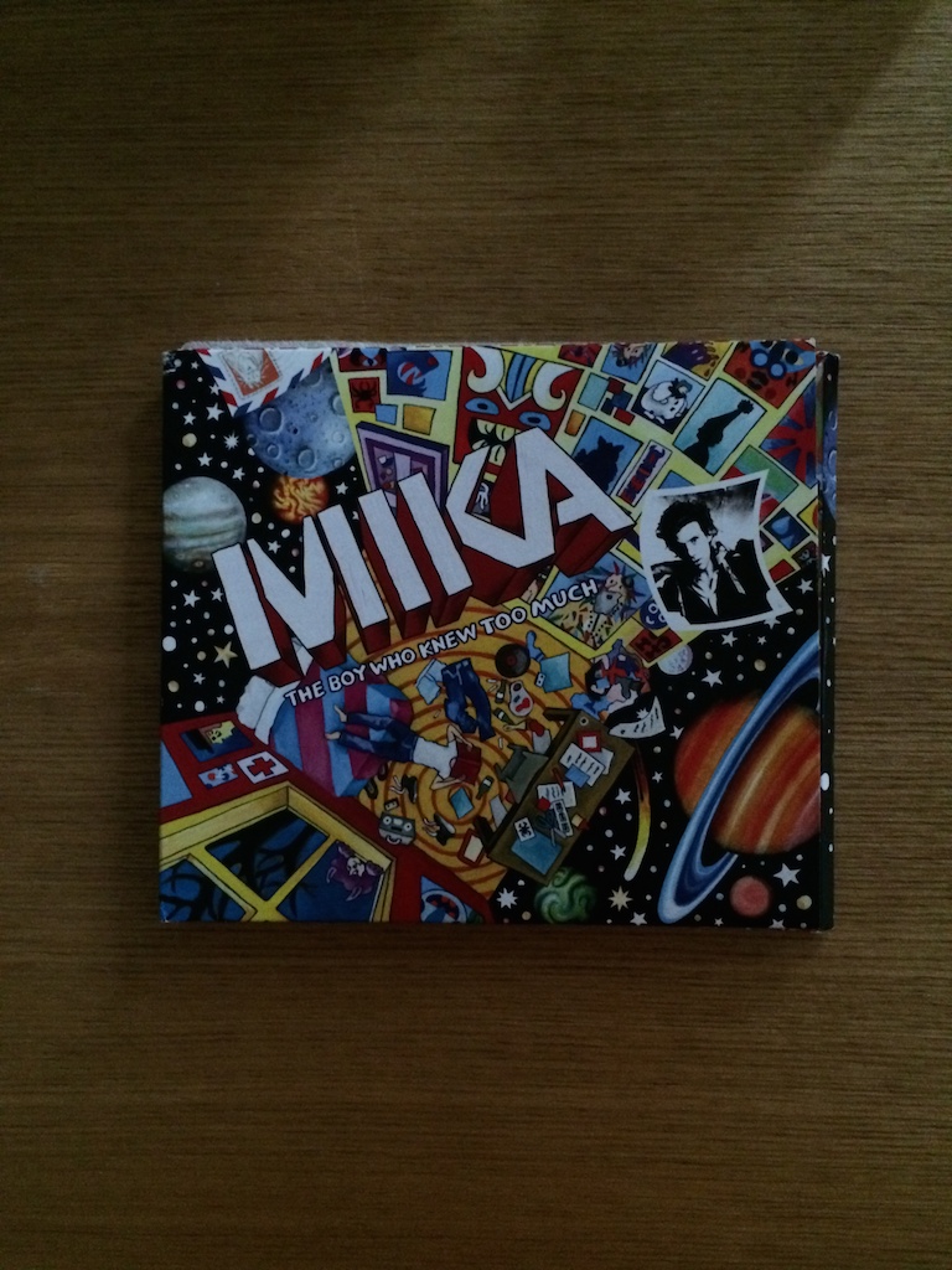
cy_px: 635
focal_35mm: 30
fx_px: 1100
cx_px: 476
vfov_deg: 60.0
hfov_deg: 46.8
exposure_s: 1/15
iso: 400
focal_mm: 4.12
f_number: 2.2
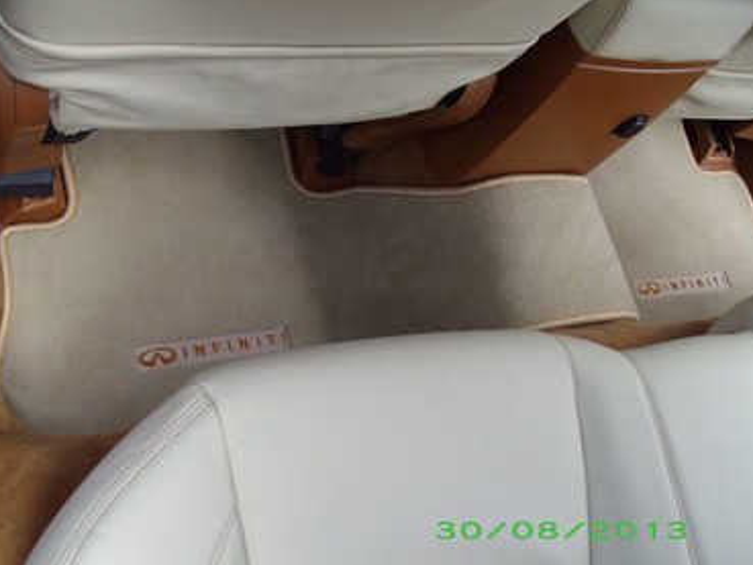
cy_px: 282
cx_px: 347
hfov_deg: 45.7
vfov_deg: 35.2
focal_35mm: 41
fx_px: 892
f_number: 2.7
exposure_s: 1/125
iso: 160
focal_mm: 6
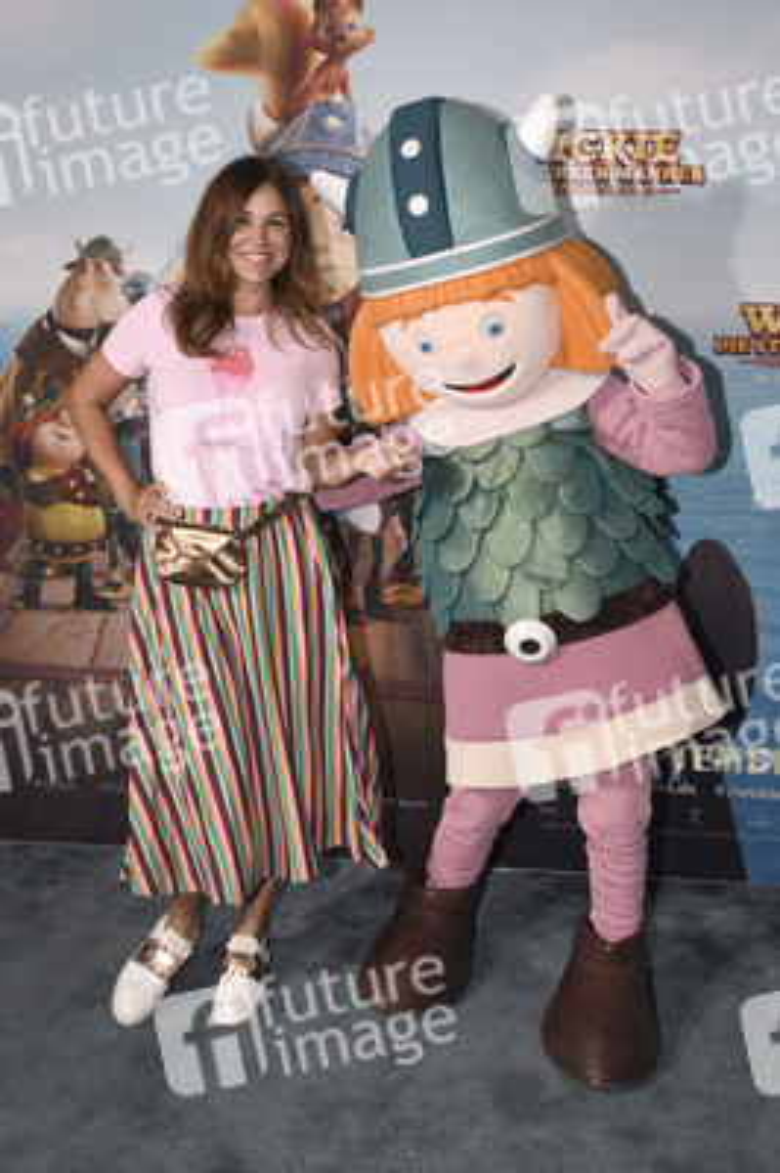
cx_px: 390
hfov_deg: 41.0
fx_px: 1042
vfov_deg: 58.8
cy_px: 586
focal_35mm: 32
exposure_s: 1/125
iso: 1000
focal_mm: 32
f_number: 6.3
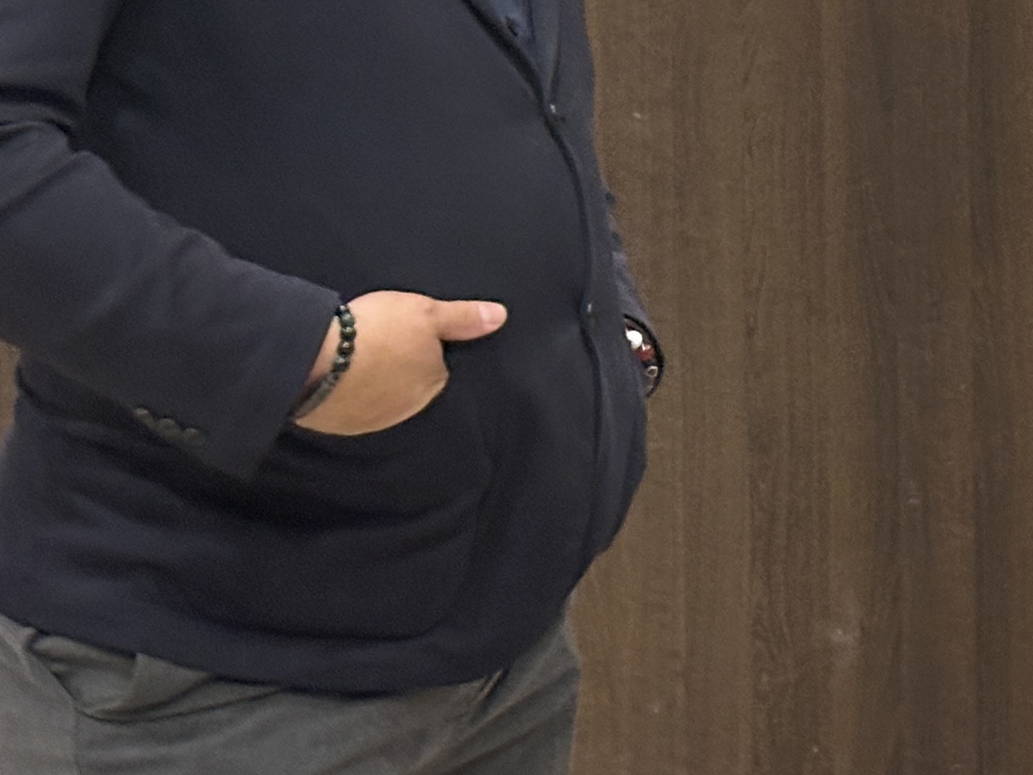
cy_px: 33
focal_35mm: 150
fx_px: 4477
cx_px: 1208
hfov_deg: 12.9
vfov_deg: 9.8
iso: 400
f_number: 1.78
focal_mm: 6.86
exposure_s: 1/33
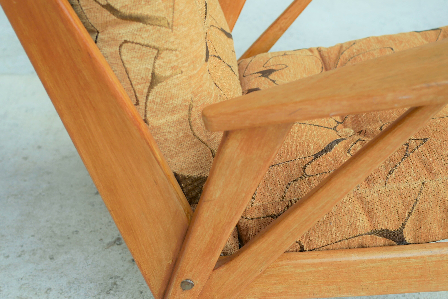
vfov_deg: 28.0
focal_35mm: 48
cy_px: 171
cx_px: 220
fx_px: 597
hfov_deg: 41.1
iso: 200
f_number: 2.5
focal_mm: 20
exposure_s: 1/250
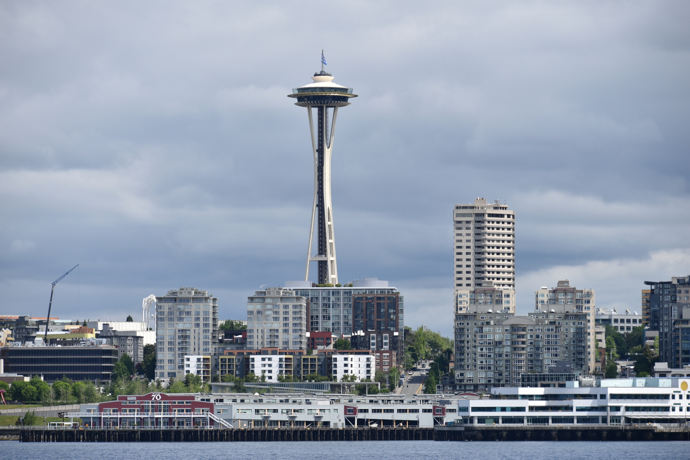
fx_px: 3834
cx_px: 345
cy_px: 230
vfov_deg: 6.9
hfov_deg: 10.3
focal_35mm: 200
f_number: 8
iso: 100
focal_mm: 200
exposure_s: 1/400
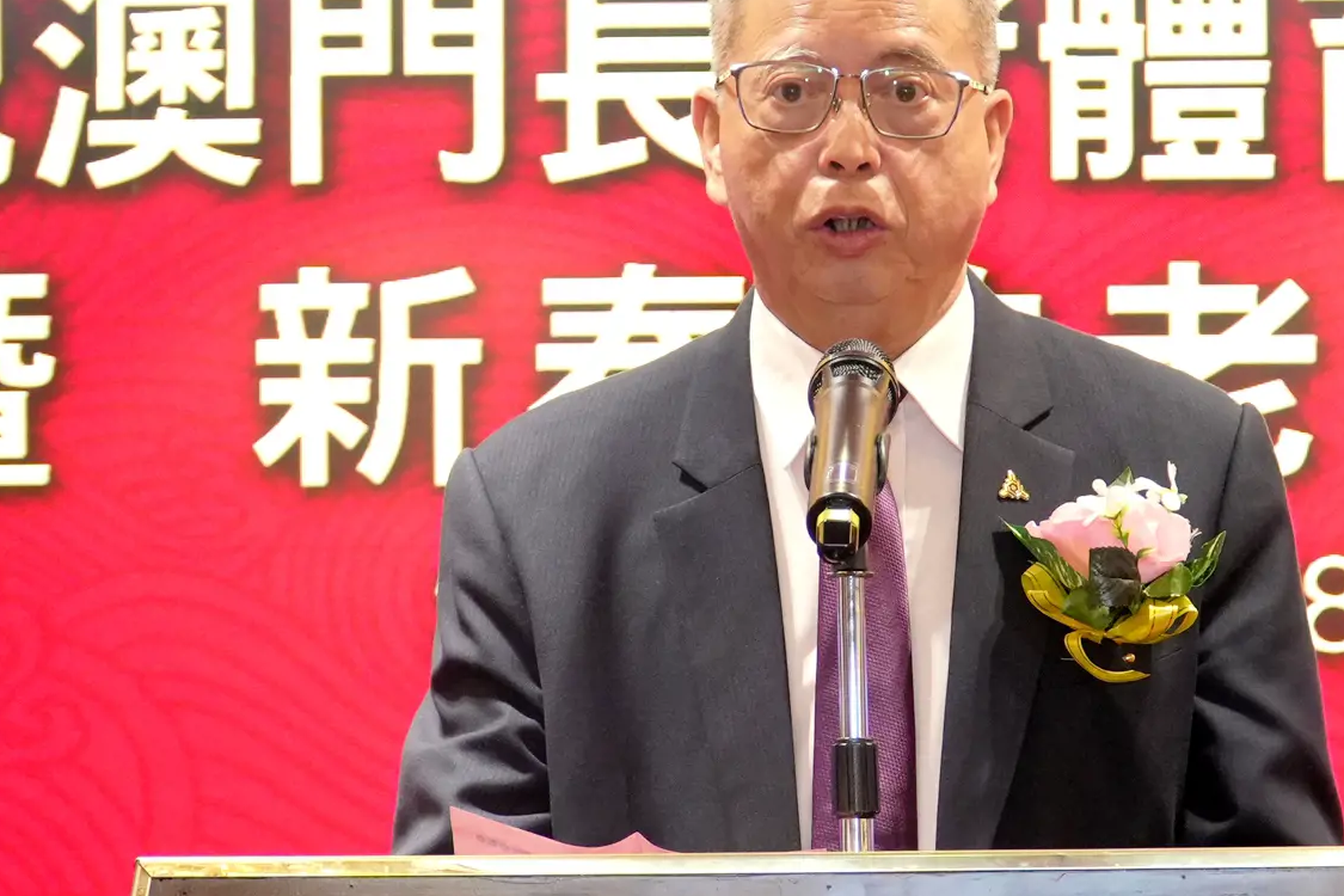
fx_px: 3584
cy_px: 418
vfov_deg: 14.3
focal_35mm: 96
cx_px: 859
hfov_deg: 21.2
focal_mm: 40
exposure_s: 1/160
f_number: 4
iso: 1250
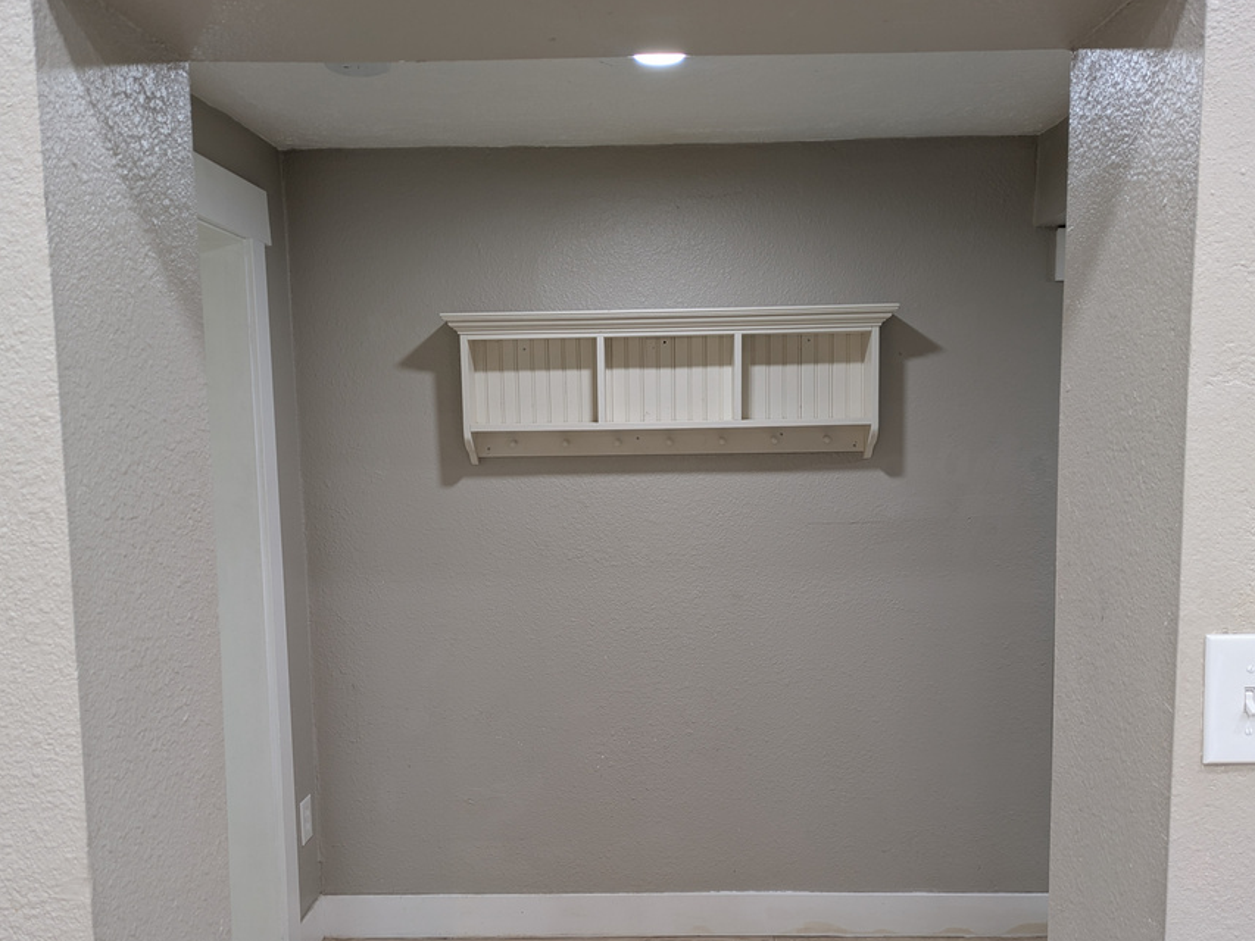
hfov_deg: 60.0
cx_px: 633
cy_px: 504
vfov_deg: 46.8
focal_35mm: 30
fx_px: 1088
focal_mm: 5.43
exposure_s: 1/24
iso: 64
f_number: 1.89
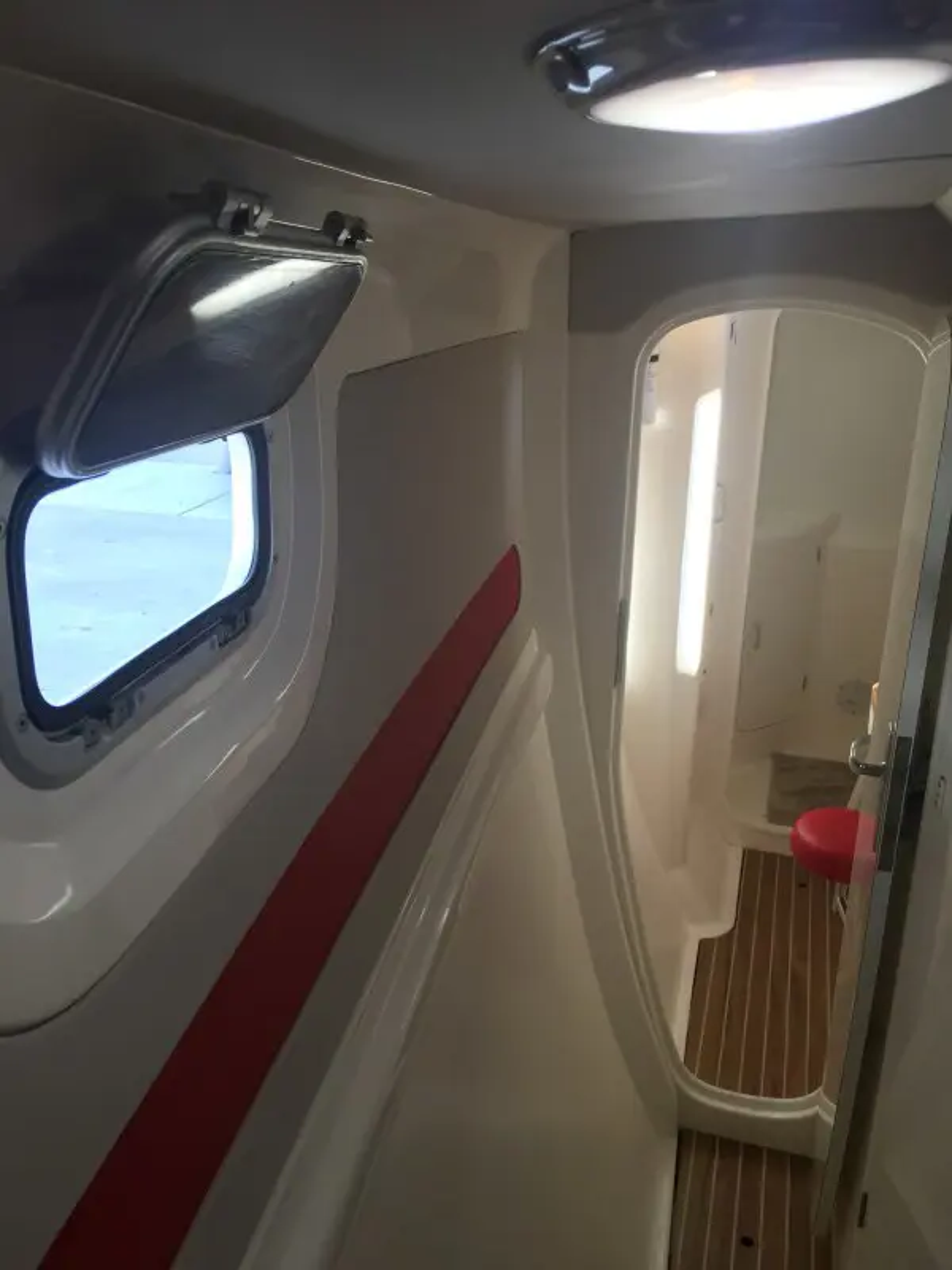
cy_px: 635
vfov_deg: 61.7
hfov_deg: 48.2
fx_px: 1063
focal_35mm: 29
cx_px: 476
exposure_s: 1/60
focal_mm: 4.15
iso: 25
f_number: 2.2
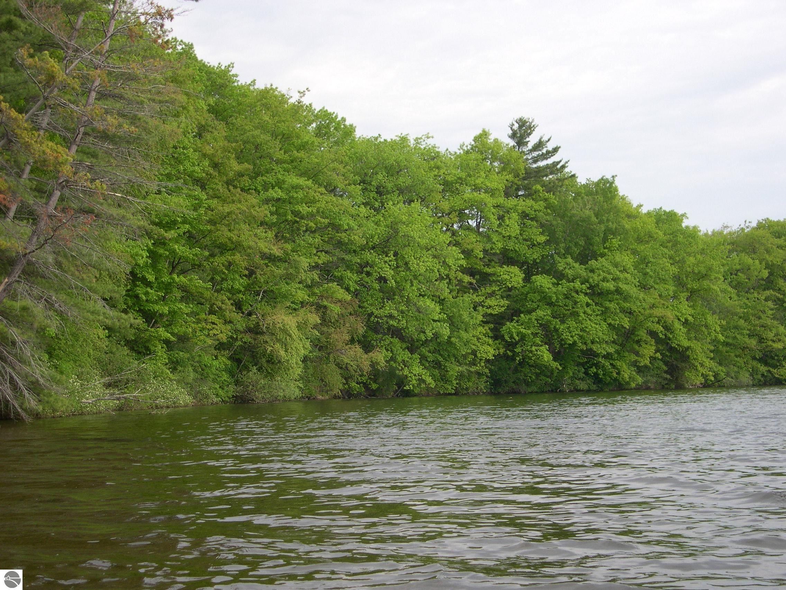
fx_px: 1294
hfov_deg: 33.8
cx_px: 393
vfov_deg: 25.7
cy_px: 295
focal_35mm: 57
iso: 100
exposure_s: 1/422
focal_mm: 12.2
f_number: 3.4
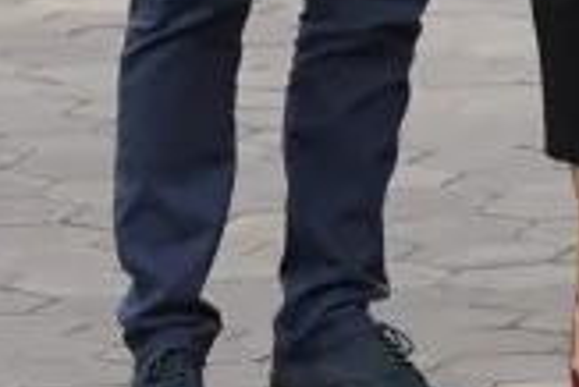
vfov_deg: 2.7
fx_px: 8194
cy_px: -378
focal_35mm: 509
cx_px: 426
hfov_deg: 4.0
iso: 800
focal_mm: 73
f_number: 4
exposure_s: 1/500
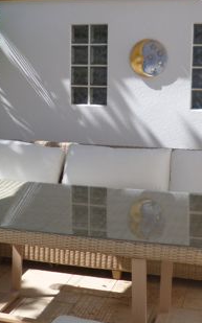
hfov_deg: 22.4
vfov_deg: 35.1
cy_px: 147
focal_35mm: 58
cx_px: 94
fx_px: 511
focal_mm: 4.3
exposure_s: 1/1300
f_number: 2.5
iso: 100
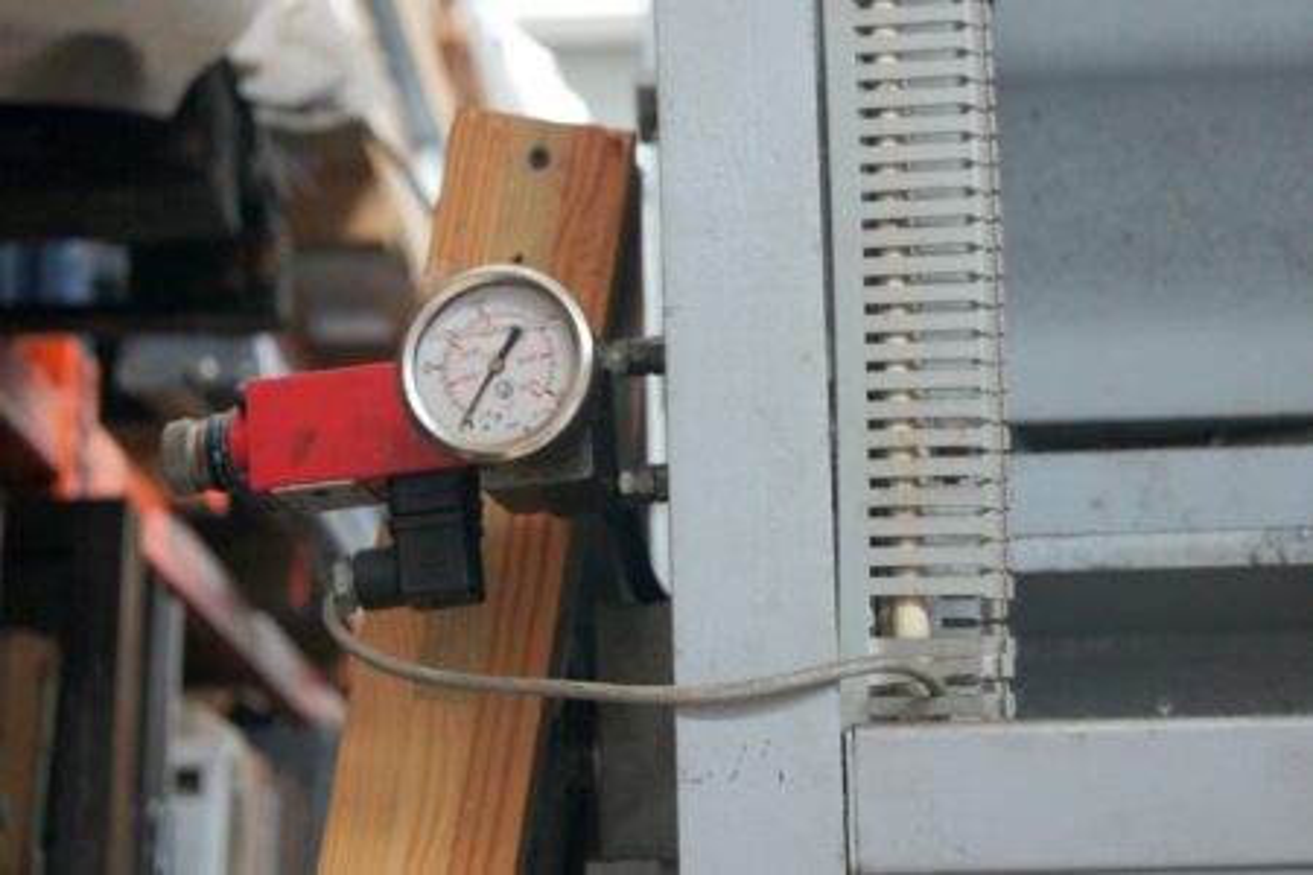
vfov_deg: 16.6
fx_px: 3009
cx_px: 656
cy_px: 438
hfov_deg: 24.6
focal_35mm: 82
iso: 1600
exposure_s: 1/20
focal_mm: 55
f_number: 5.6
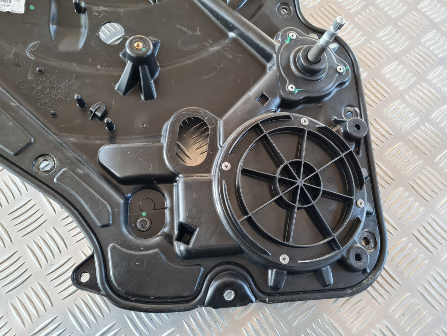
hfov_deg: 67.3
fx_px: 336
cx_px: 224
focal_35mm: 26
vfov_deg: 53.1
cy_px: 168
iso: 400
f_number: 1.8
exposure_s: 1/50
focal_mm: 5.4
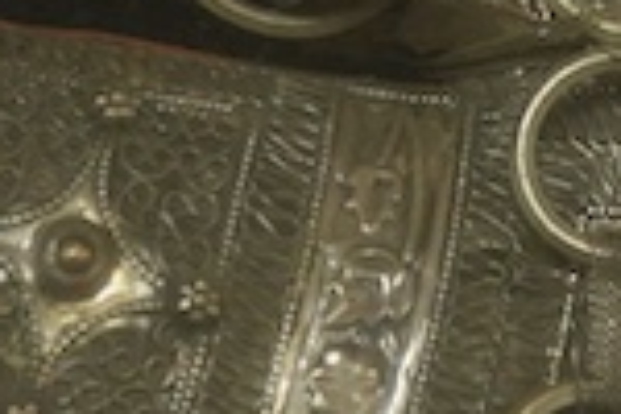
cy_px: -377
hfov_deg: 7.6
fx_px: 4657
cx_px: 745
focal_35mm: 270
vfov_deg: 5.0
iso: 1600
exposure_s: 1/125
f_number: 11
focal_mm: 30
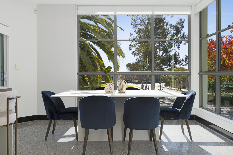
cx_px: 116
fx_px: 188
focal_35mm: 29
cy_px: 78
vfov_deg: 45.0
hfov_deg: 63.7
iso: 320
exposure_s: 1/40
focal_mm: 29
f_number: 11
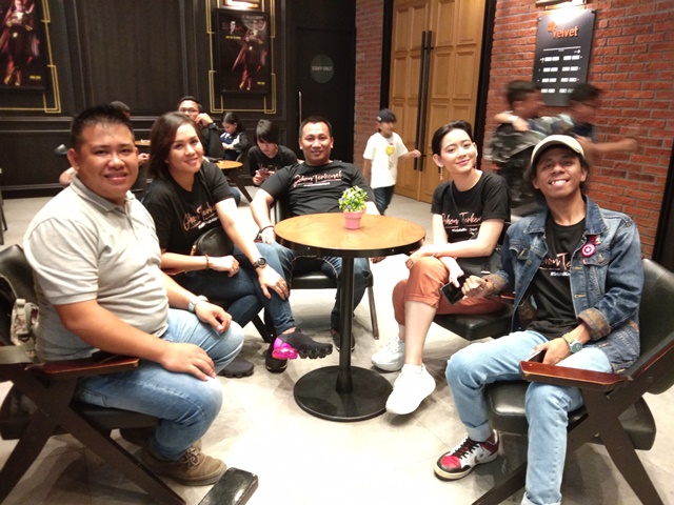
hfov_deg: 58.4
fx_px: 604
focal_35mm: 31
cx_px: 337
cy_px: 252
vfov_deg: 45.4
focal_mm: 3.69
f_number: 2
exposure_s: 1/14.3
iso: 800
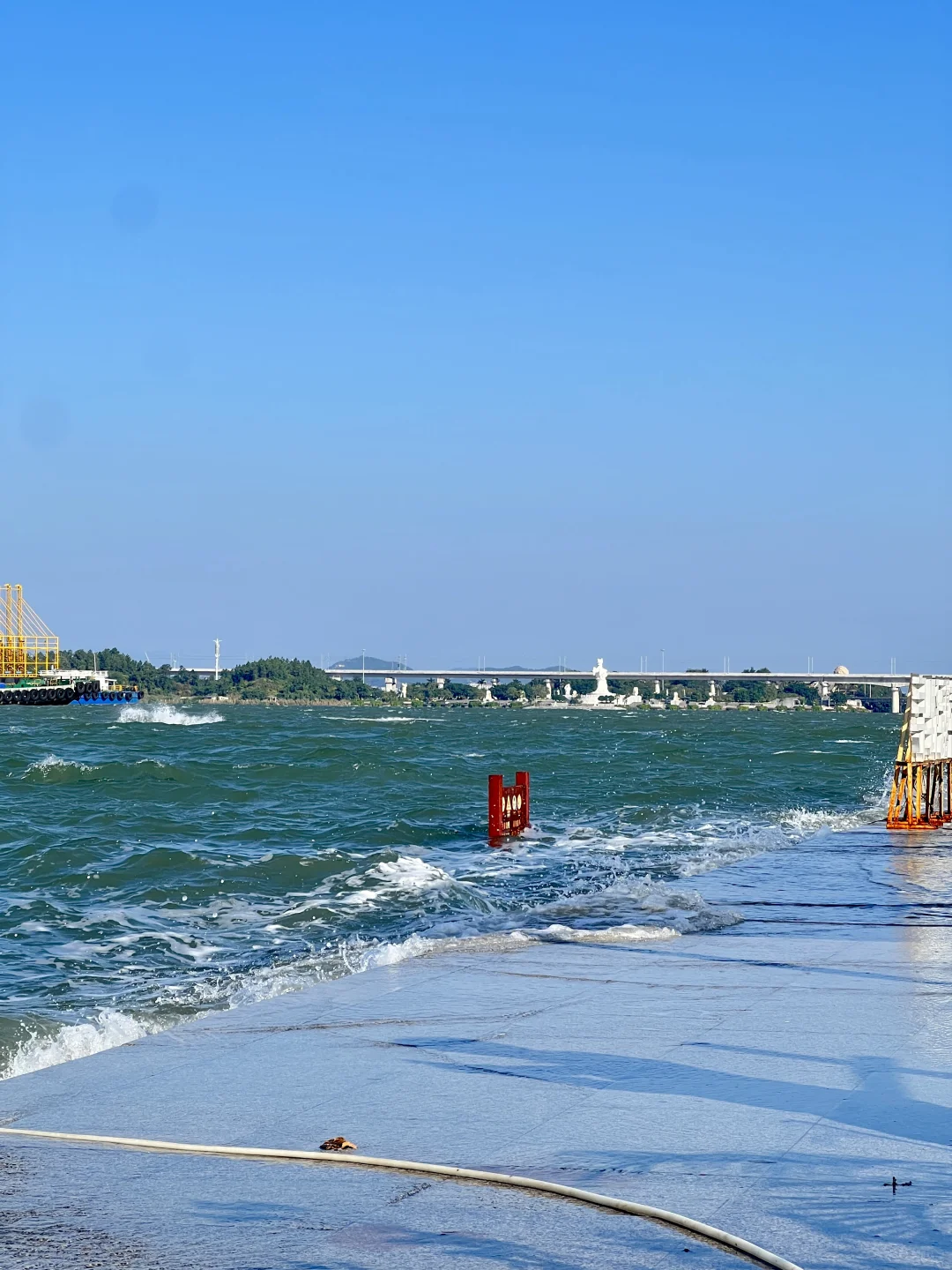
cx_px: 476
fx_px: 2824
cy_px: 635
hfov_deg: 19.1
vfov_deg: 25.3
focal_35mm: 77
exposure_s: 1/570
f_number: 2.8
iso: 32
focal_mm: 9
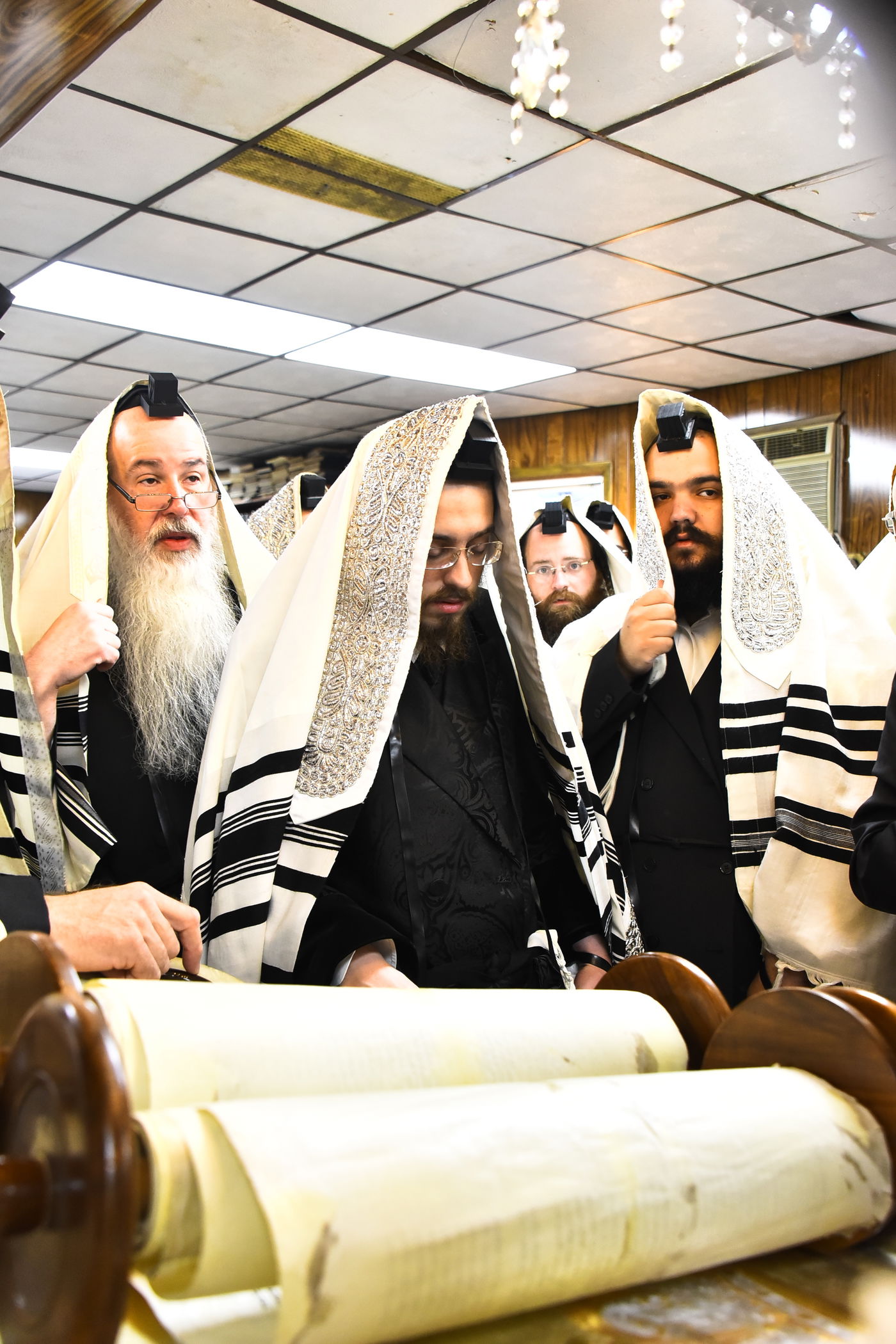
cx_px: 448
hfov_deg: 38.9
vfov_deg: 55.8
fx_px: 1269
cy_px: 672
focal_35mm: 34
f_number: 5.6
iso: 3200
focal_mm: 34
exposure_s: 1/100
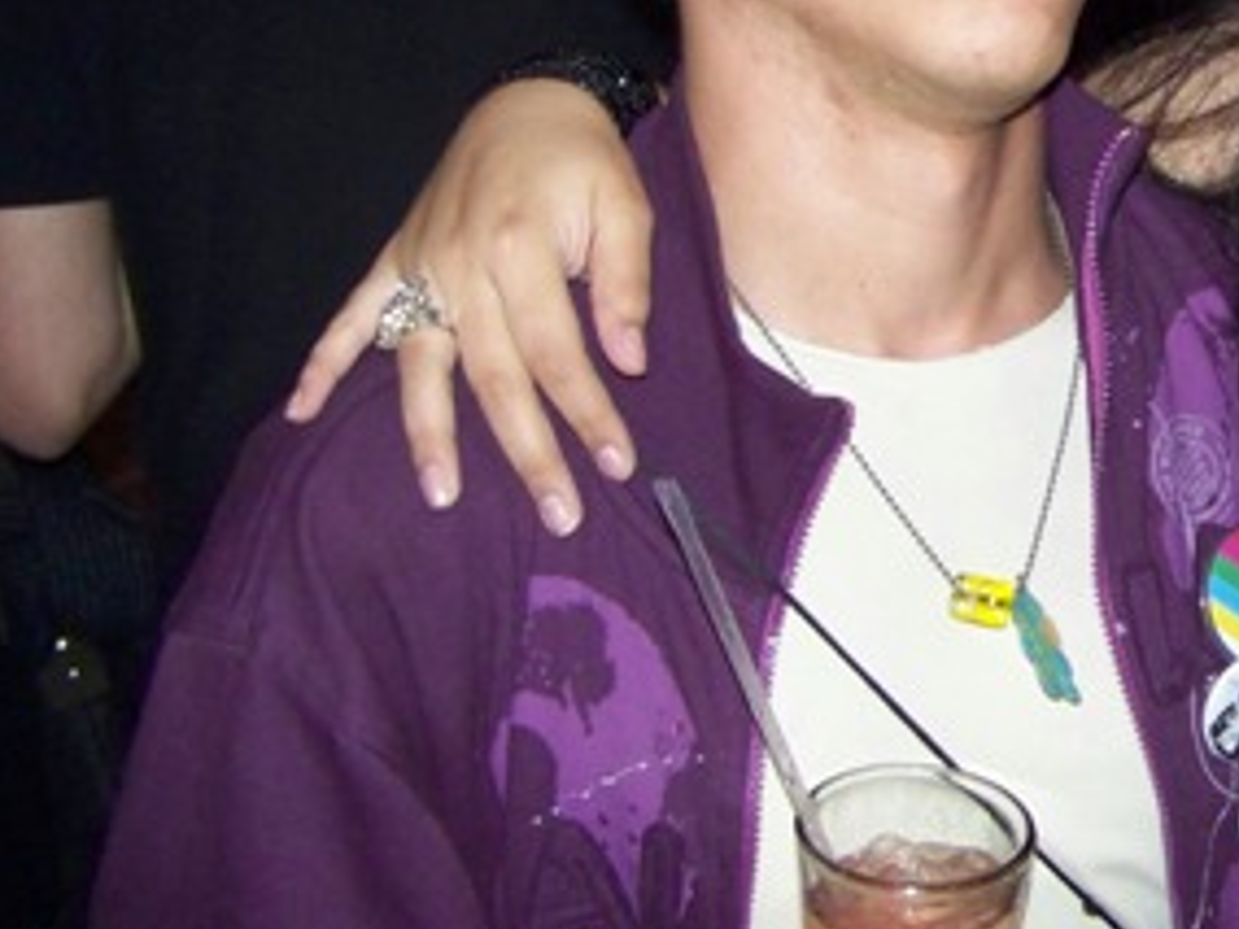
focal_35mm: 81
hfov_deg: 23.0
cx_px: 1274
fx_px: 2899
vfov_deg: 18.2
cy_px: 297
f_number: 2.8
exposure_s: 1/30
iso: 200
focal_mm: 5.85
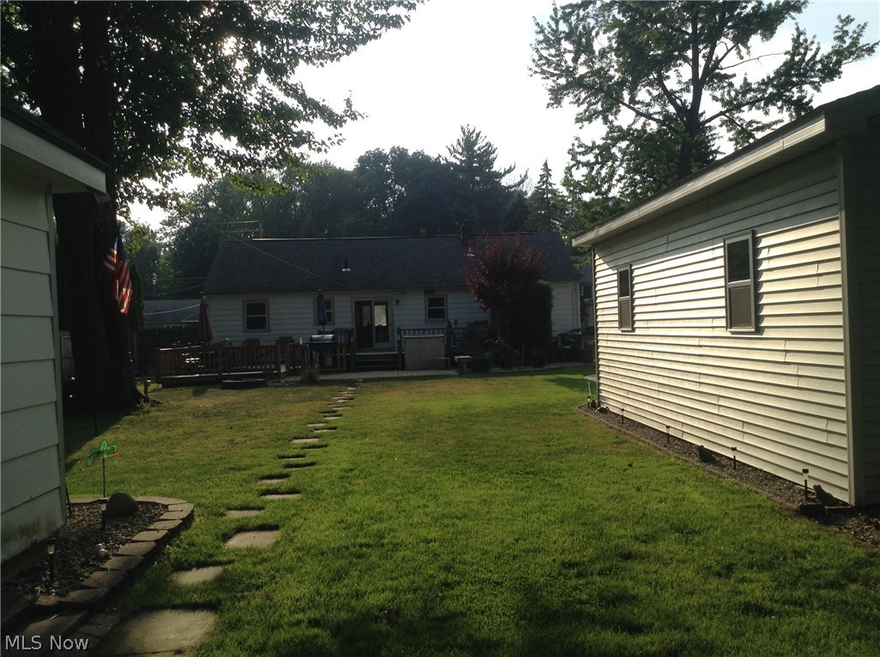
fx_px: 838
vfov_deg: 42.8
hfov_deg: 55.4
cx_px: 440
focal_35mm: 33
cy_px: 328
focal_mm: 3.3
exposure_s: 1/1136
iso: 25
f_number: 2.4
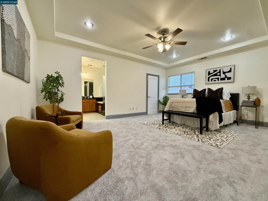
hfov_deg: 102.1
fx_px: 108
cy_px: 100
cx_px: 134
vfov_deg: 85.7
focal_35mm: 14
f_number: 2.2
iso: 250
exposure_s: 1/120
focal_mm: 2.22
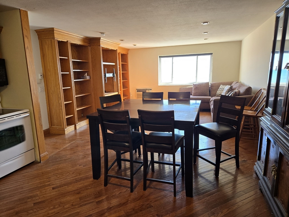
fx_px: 192
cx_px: 144
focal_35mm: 23
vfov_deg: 58.9
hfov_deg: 73.9
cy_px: 108
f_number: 1.8
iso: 100
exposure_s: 1/120
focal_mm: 5.4
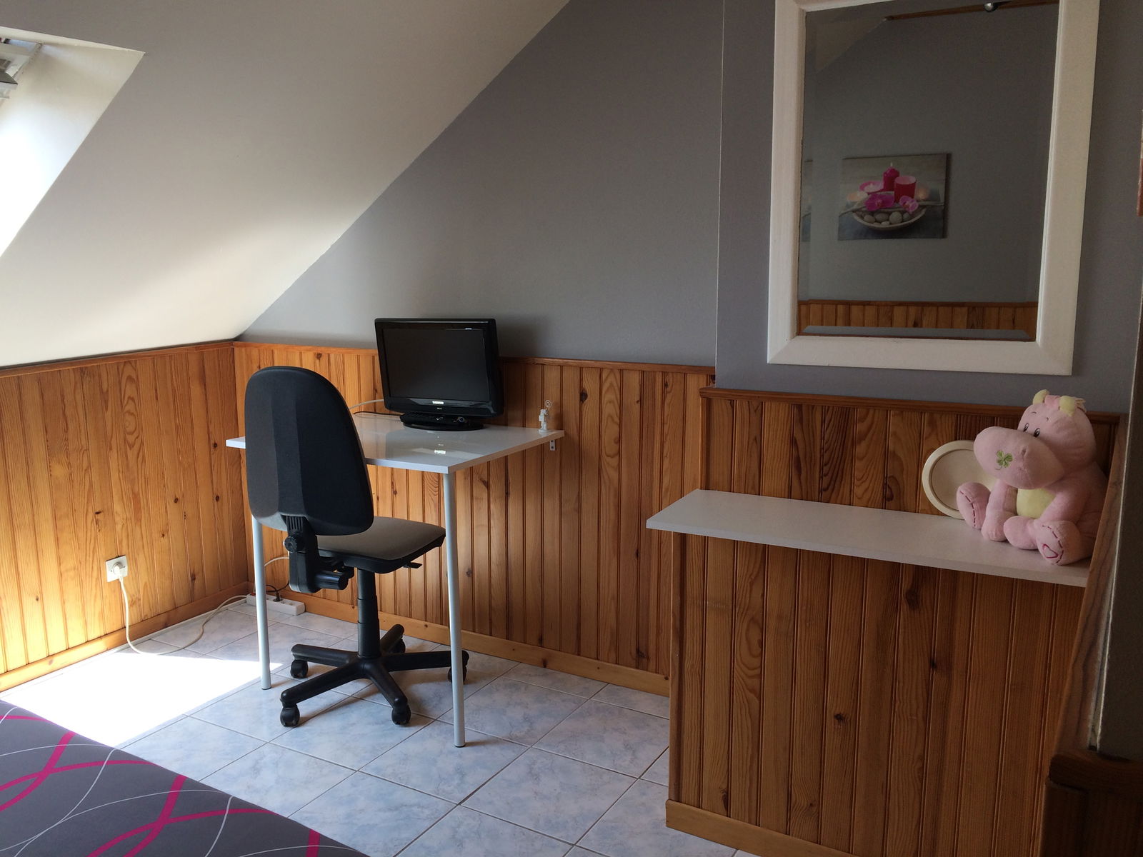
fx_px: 958
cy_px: 428
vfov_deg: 48.2
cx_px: 572
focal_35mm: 29
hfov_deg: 61.7
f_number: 2.2
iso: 32
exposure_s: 1/216
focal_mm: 4.15
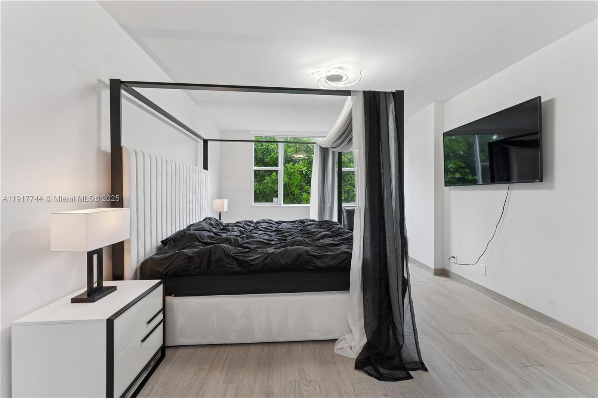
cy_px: 199
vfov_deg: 81.2
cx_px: 299
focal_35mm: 14
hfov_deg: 104.3
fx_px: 232
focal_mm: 14
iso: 320
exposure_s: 1/13
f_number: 9
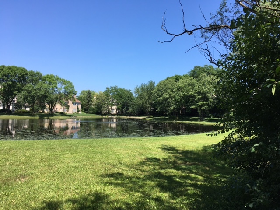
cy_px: 105
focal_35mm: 29
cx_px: 140
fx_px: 235
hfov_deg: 61.7
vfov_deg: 48.2
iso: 25
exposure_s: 1/986
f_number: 2.2
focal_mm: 4.15
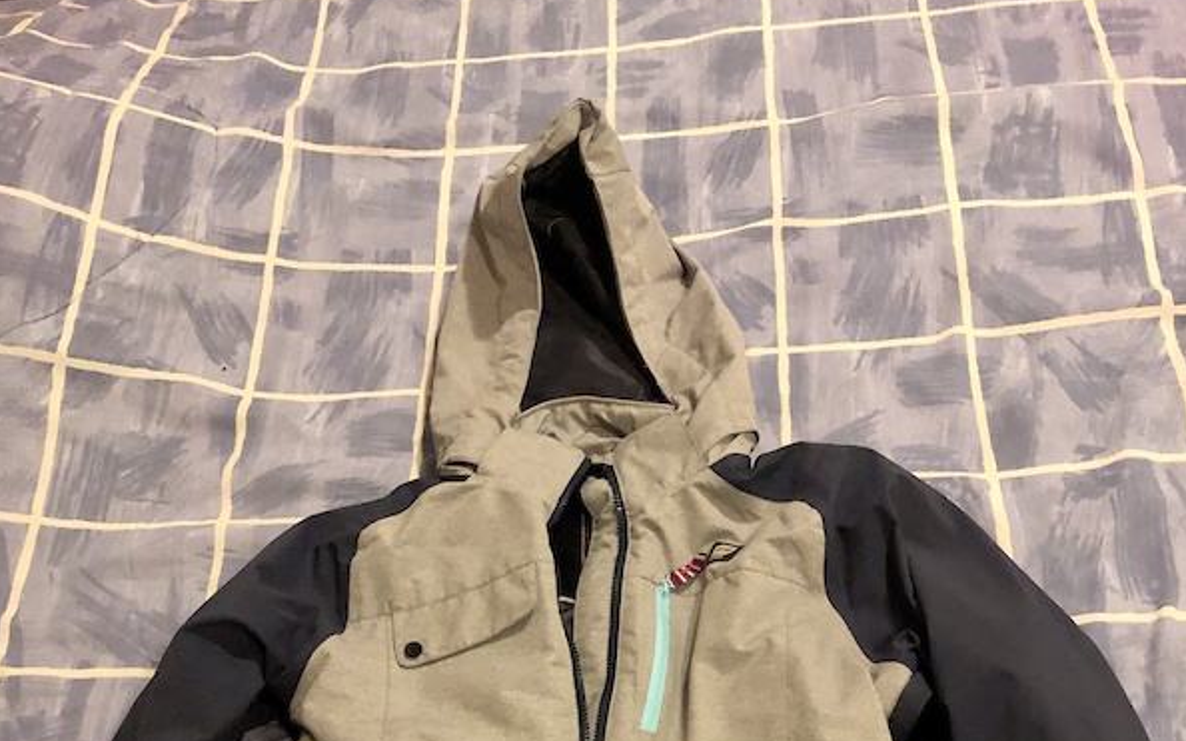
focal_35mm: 40
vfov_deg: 29.5
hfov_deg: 49.3
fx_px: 1293
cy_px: 769
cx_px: 593
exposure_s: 1/4
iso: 100
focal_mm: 3.99
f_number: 1.8
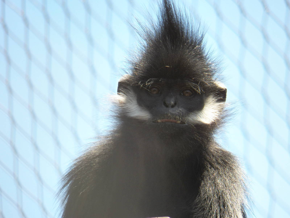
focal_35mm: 840
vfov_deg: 1.8
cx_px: 145
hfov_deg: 2.4
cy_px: 109
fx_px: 7037
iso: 125
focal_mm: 147
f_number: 5.6
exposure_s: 1/320
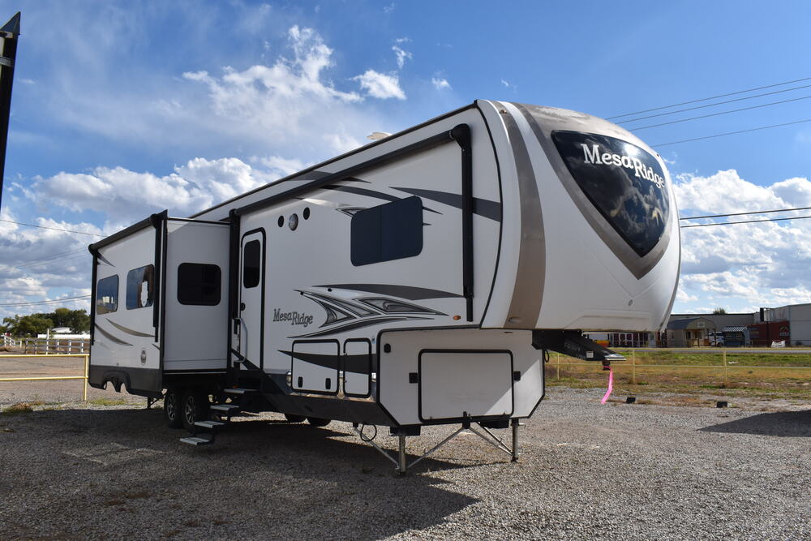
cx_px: 406
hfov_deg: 57.2
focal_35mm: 33
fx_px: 743
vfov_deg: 40.0
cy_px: 270
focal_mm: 22
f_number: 11
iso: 200
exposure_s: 1/500
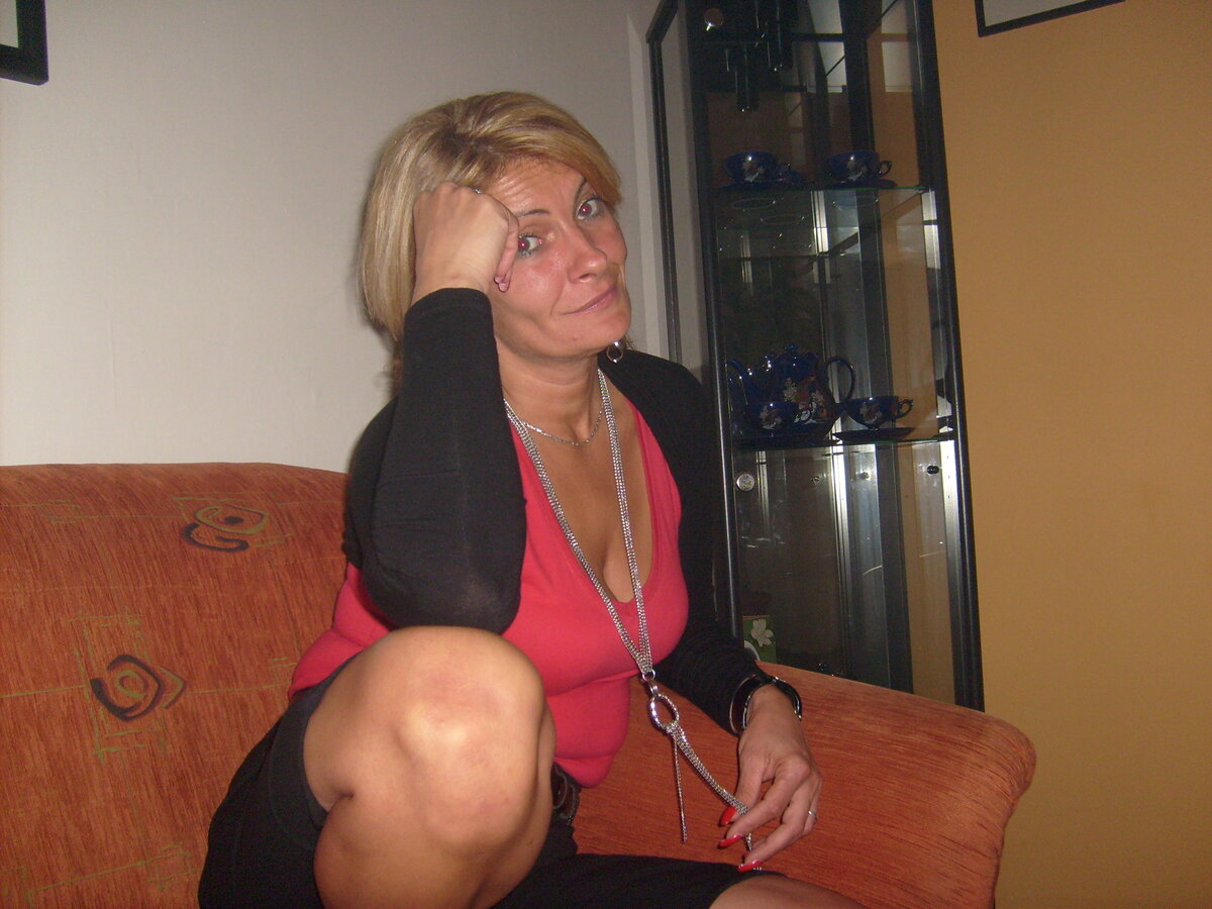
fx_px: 1225
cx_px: 606
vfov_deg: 40.7
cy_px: 454
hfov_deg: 52.6
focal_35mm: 35
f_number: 2.8
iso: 100
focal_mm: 5.8
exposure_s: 1/45
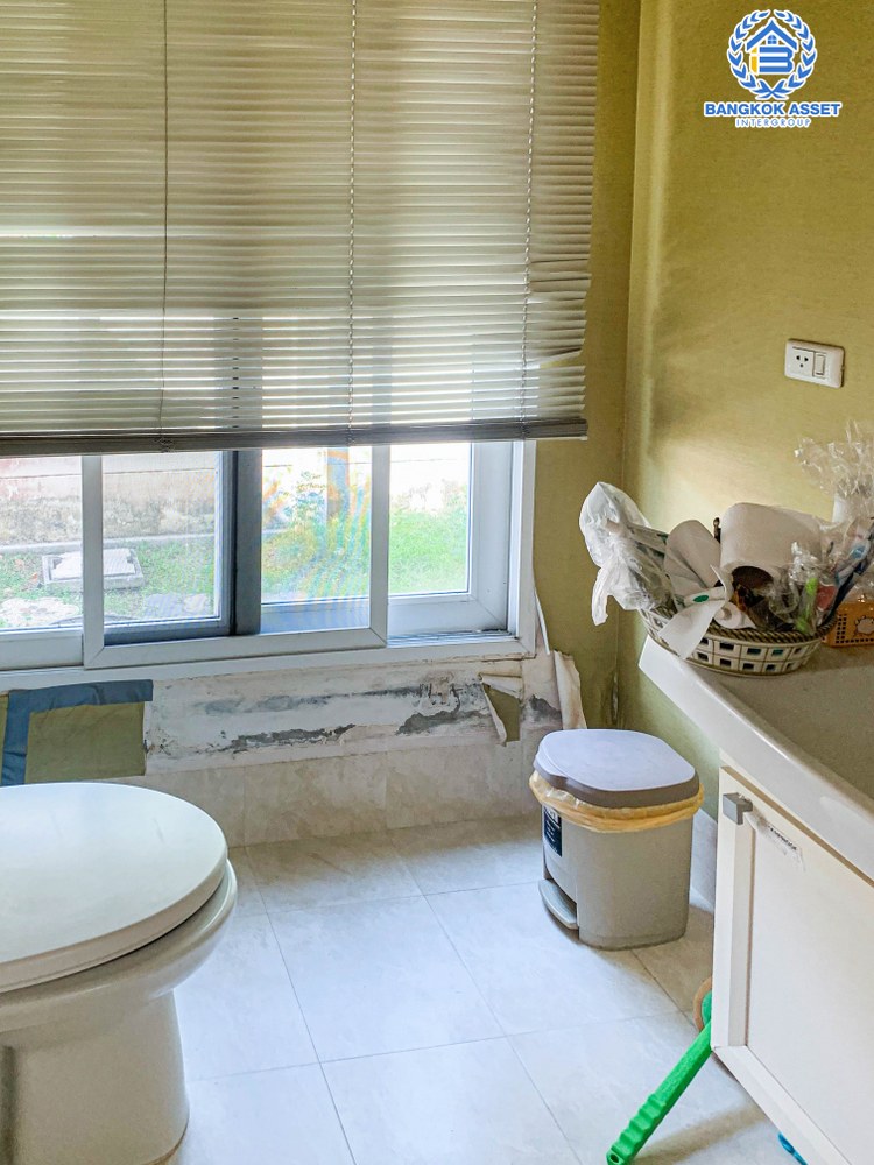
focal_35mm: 26
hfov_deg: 53.1
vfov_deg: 67.3
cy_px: 582
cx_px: 437
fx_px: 875
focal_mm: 4.25
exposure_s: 1/120
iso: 100
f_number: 1.8
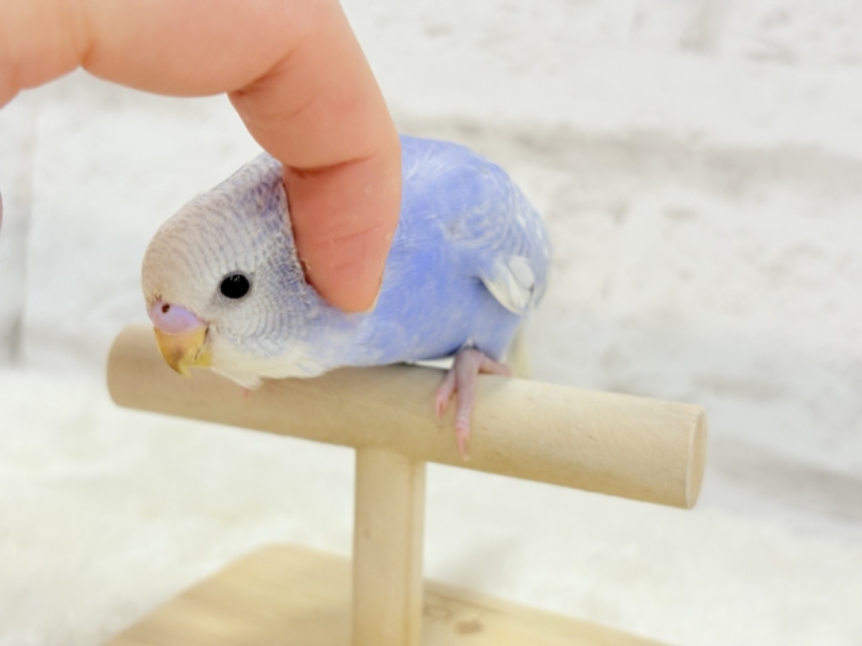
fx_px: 1295
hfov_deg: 36.8
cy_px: 323
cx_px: 431
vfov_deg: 28.0
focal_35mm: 52
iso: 40
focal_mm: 5.96
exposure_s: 1/50
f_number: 1.6
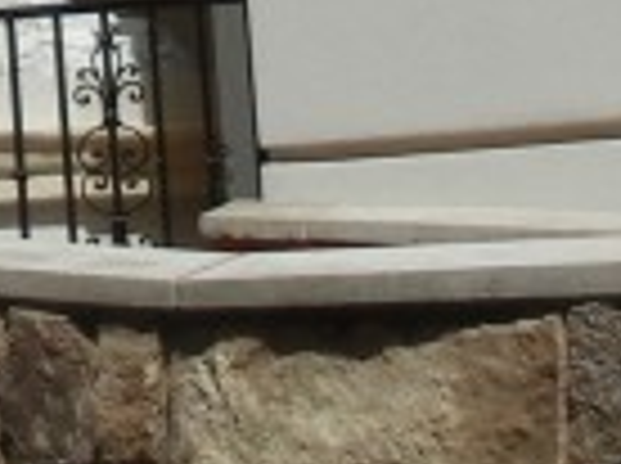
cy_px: -554
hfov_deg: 8.7
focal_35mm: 223
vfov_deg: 6.4
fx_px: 3994
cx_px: -338
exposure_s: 1/631
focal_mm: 5.4
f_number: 7
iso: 160
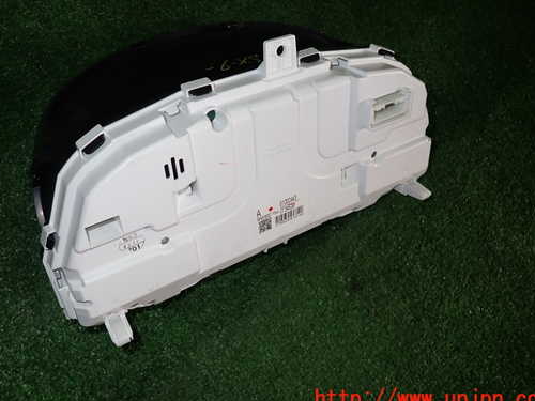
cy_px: 172
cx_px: 235
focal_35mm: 30
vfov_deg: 46.7
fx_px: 464
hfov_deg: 59.8
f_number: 5.6
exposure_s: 1/30
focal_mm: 4.5
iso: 125
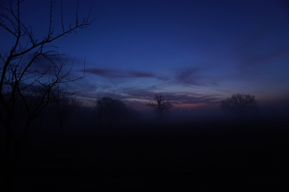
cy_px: 96
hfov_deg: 73.7
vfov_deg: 53.1
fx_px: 193
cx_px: 144
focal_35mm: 24
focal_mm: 16
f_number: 3.5
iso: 1000
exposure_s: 1/100
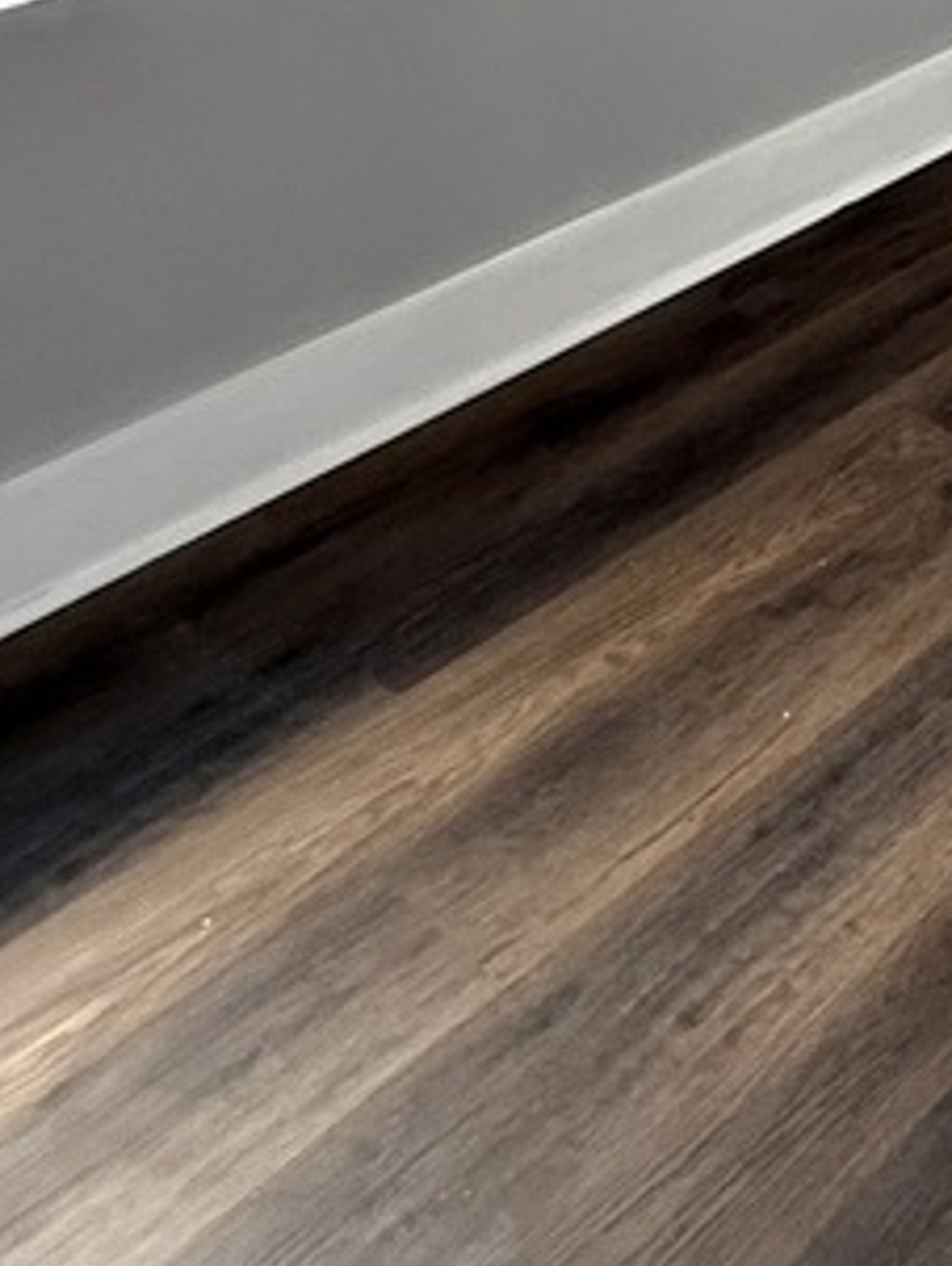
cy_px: -402
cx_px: 1606
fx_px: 1831
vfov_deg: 30.0
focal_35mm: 50
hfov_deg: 21.6
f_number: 2.2
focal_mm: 2.22
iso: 400
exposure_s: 1/120
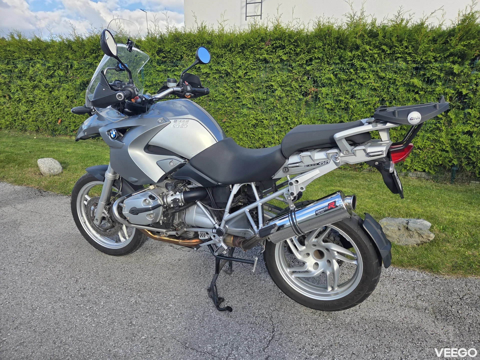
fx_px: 319
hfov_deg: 73.9
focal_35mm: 23
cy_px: 180
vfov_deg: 58.9
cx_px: 240
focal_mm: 5.4
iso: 80
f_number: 1.8
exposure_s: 1/1930
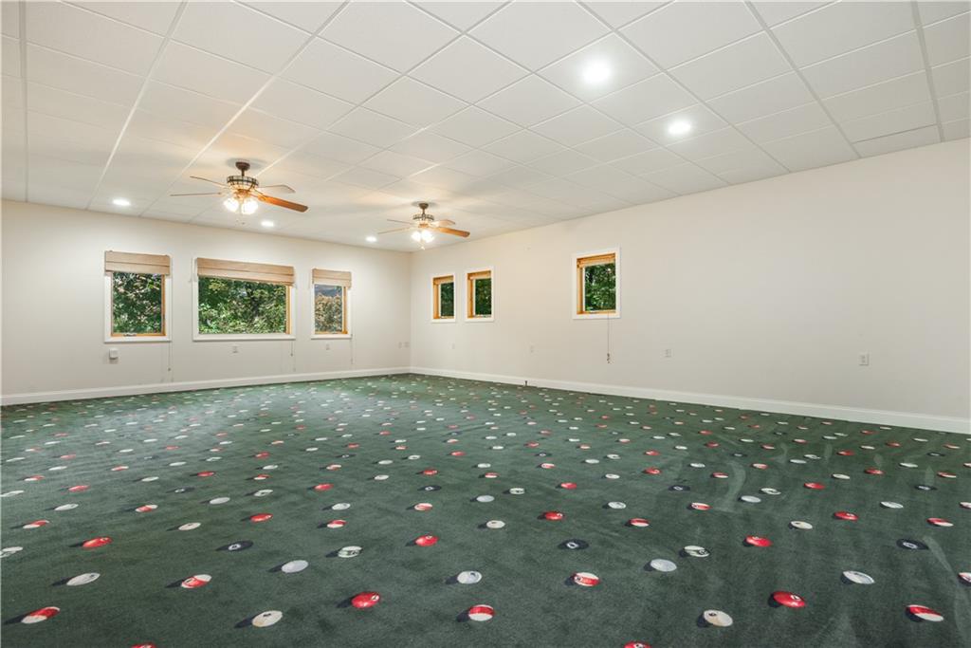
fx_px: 486
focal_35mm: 18
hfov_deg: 90.0
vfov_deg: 67.4
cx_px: 486
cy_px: 324
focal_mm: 18
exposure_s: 1/8
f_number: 8
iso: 800
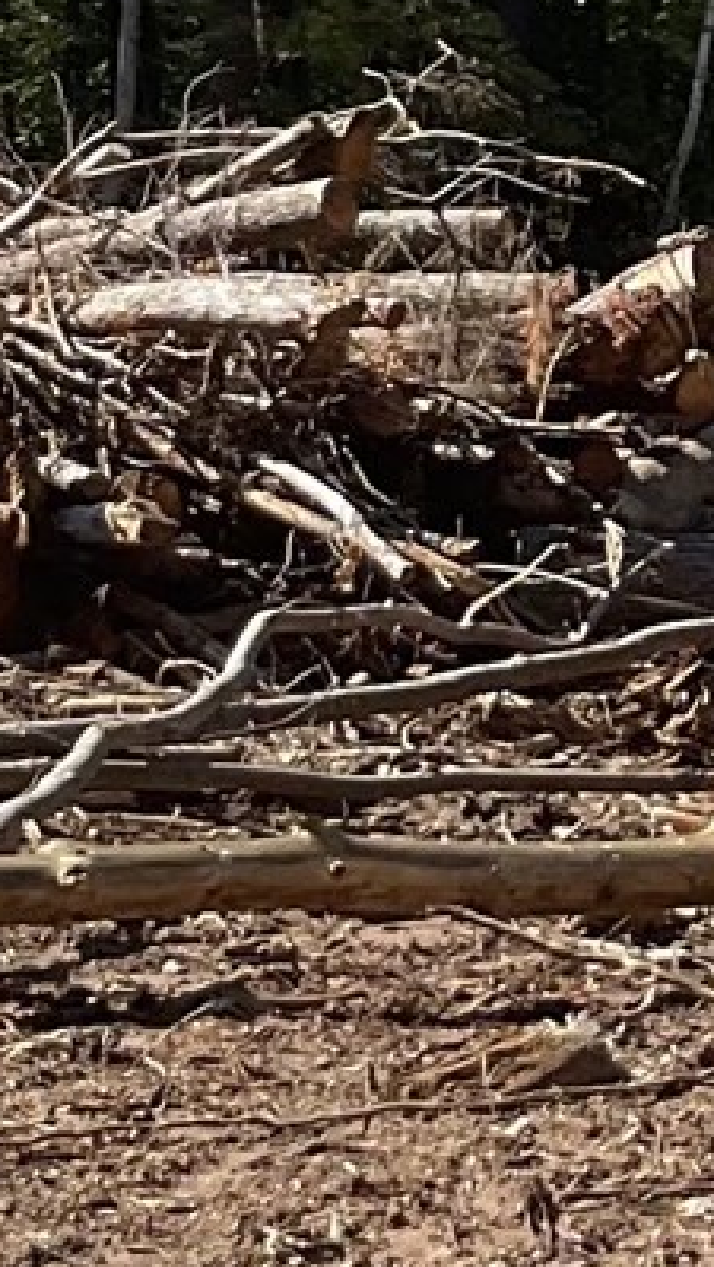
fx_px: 5442
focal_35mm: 162
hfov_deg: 7.4
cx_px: 1095
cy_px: 372
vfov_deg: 13.2
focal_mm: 3
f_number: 1.8
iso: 16
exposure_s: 1/792
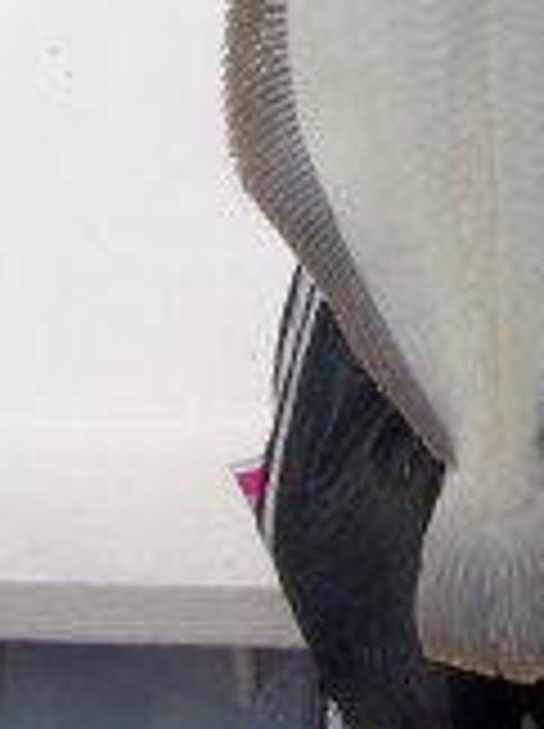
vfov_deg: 21.4
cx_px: 566
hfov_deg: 16.2
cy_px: 36
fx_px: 1870
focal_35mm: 89
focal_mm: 5.85
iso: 64
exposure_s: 1/1000
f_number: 5.6
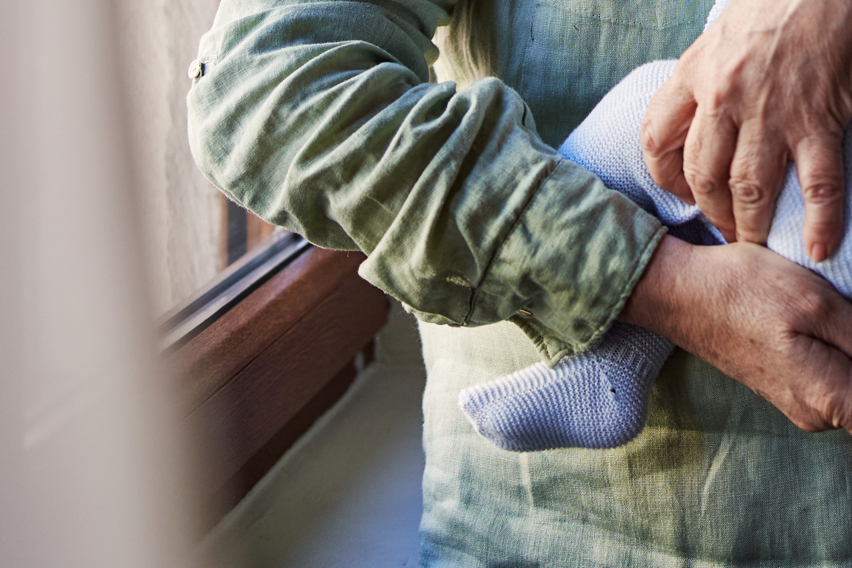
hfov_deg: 20.7
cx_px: 934
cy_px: -161
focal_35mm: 94
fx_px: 2224
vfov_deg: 14.0
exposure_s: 1/640
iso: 500
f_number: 2.2
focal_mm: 35
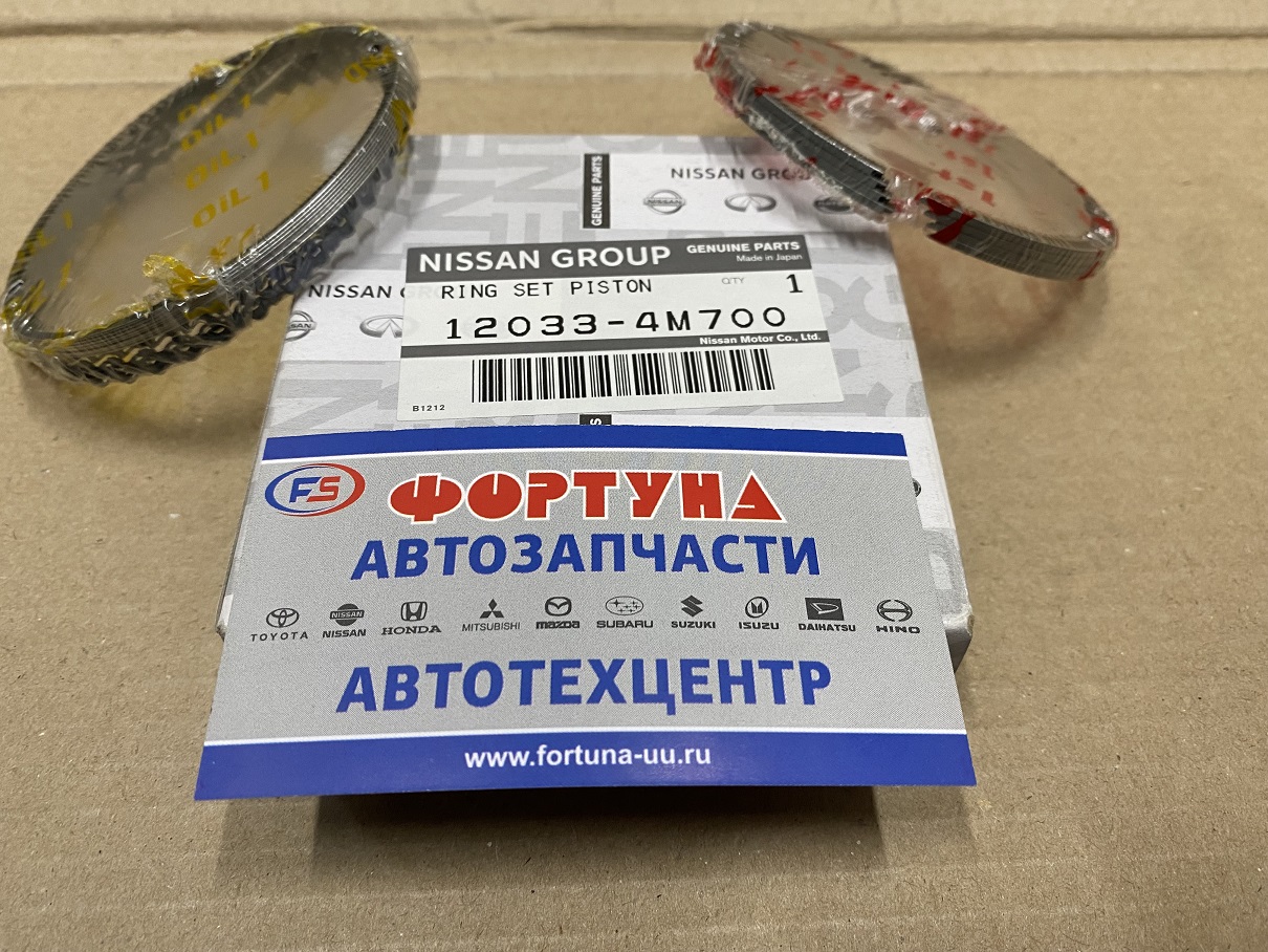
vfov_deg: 53.1
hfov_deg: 67.3
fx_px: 953
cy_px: 476
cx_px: 634
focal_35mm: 26
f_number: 1.8
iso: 100
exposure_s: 1/50
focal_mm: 4.25
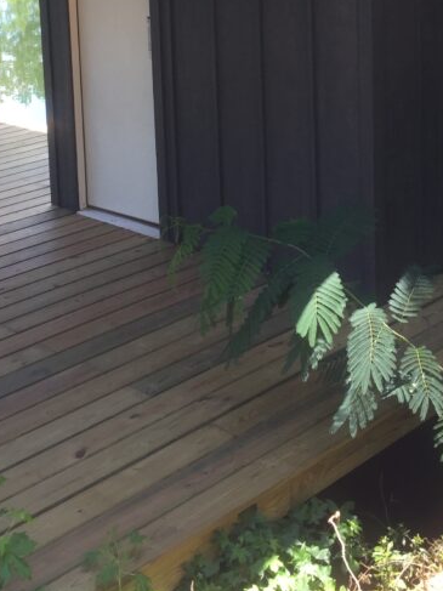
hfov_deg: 24.0
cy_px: 12
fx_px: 1041
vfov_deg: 29.7
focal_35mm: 61
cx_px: 259
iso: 32
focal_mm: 4.15
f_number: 2.2
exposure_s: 1/227
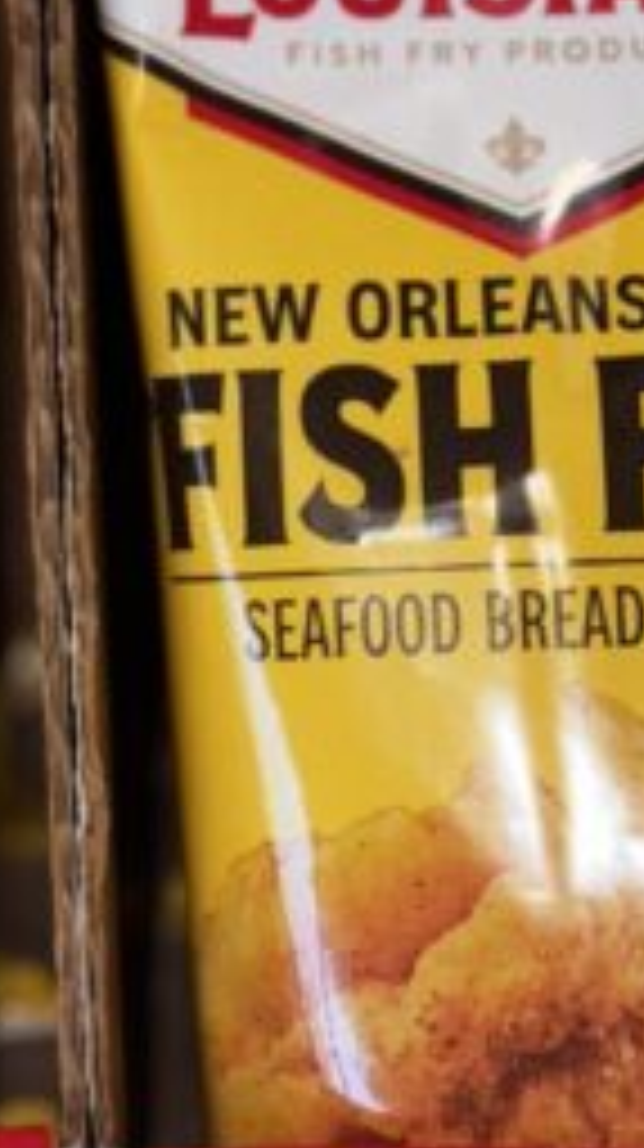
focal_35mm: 137
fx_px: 4169
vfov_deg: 15.5
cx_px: 86
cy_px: 146
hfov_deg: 8.8
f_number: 1.78
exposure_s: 1/285
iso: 50
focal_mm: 6.76
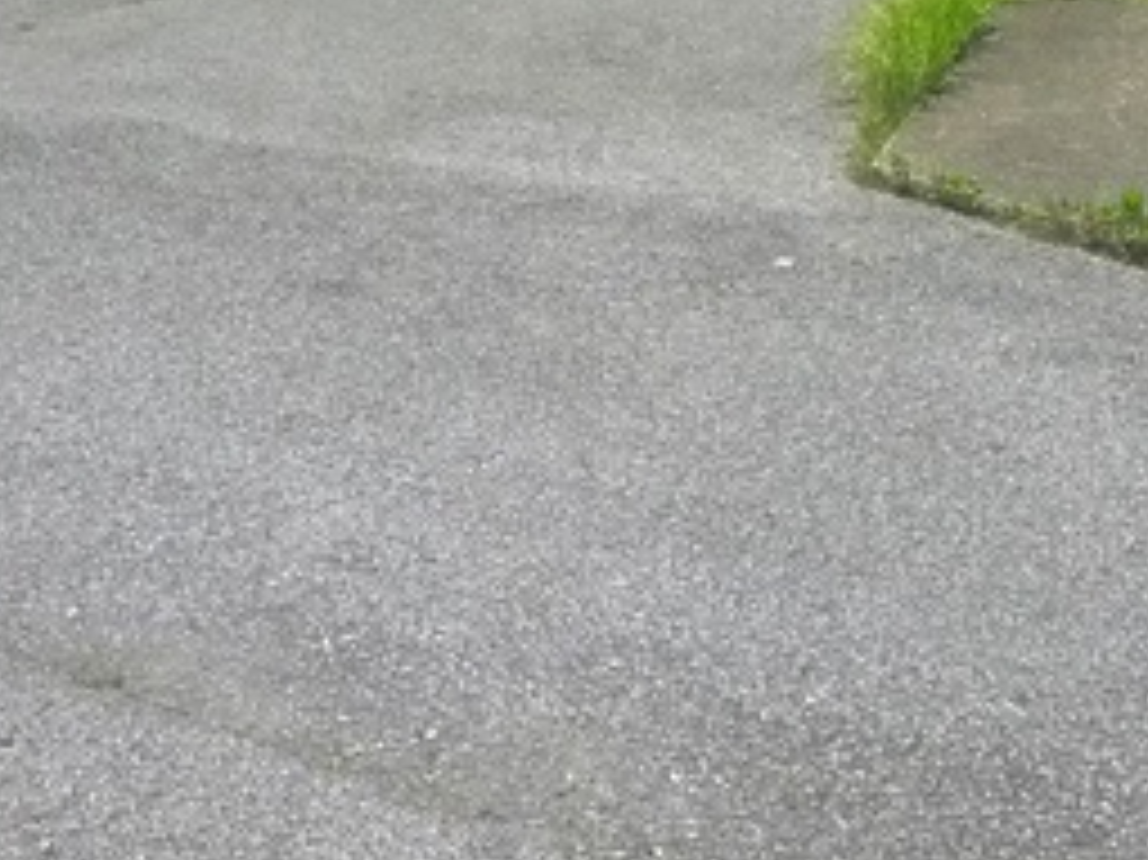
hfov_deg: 29.4
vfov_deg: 20.4
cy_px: -245
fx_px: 2188
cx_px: 500
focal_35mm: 66
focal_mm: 5.1
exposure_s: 1/800
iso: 400
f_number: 4
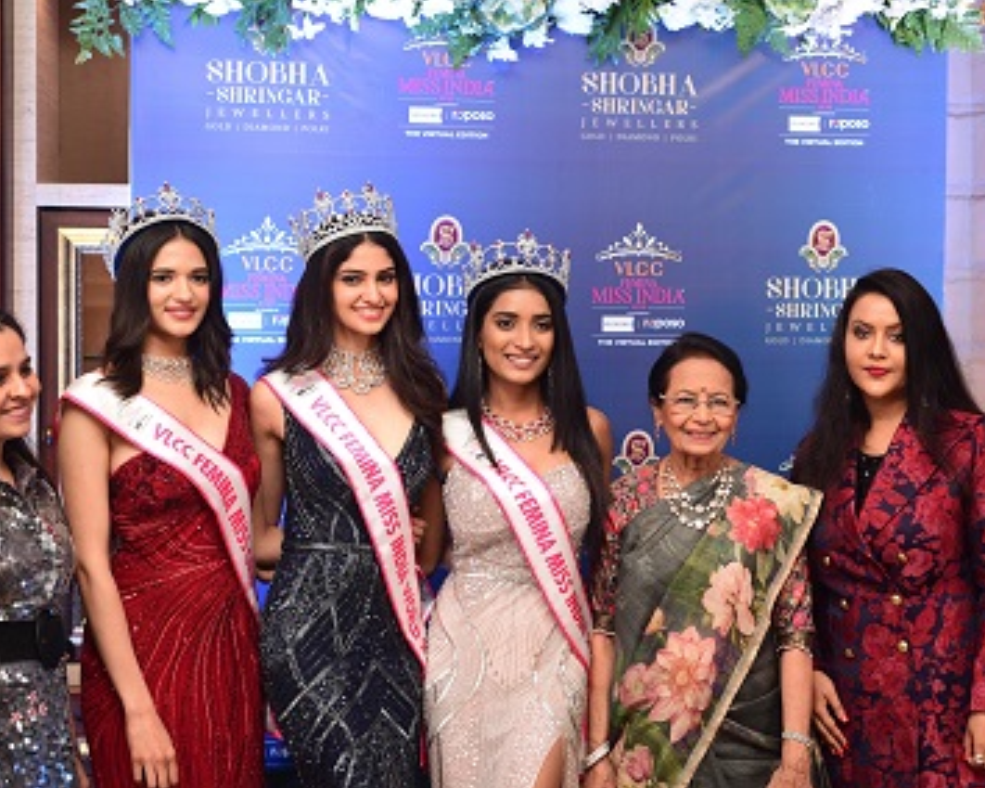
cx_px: 551
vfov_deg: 26.7
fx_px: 1661
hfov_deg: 33.0
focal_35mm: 57
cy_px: 395
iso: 640
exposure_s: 1/125
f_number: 5
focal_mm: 50
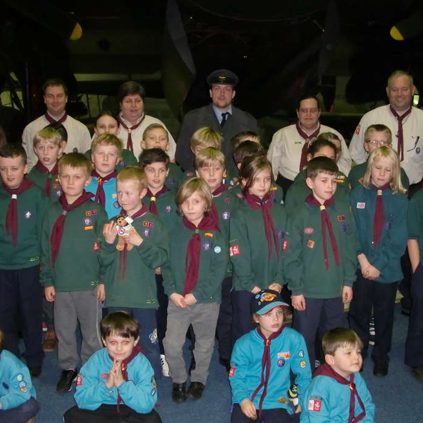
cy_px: 223
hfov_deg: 36.8
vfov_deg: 36.8
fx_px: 636
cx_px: 226
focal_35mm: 46
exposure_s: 1/60
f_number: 2.8
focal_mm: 6.3
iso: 400
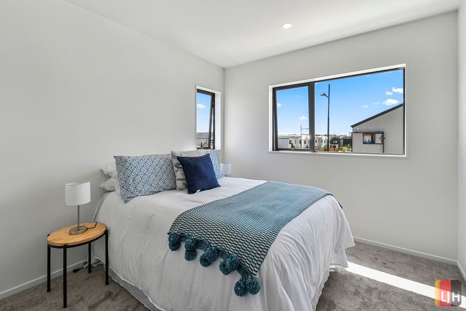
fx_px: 194
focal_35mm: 15
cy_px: 156
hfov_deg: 100.4
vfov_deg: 77.3
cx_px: 233
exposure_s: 1/40
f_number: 10
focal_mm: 10
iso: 400
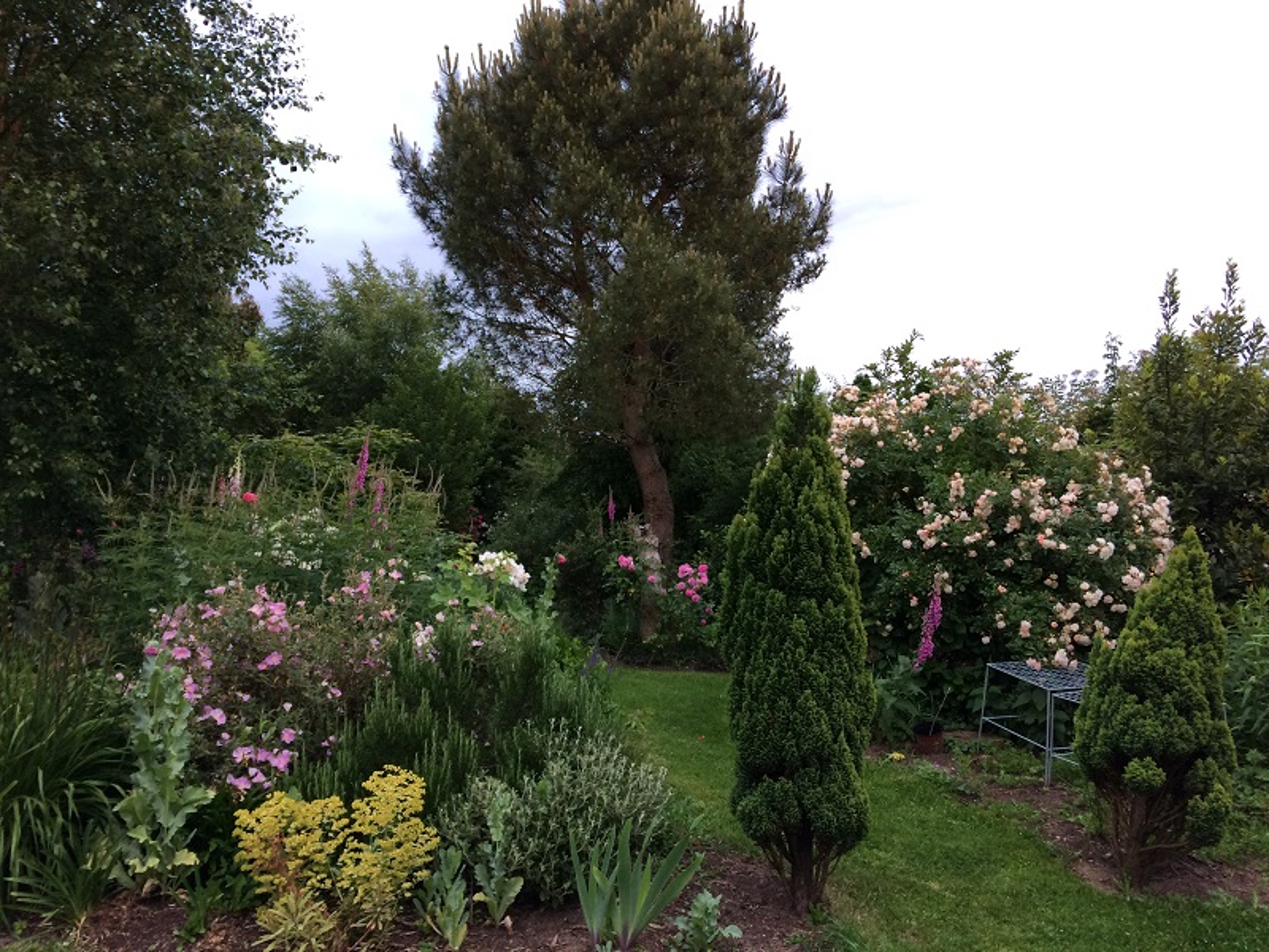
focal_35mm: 29
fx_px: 1063
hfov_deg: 61.7
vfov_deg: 48.2
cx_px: 634
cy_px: 476
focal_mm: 4.15
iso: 40
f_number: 2.2
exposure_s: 1/33
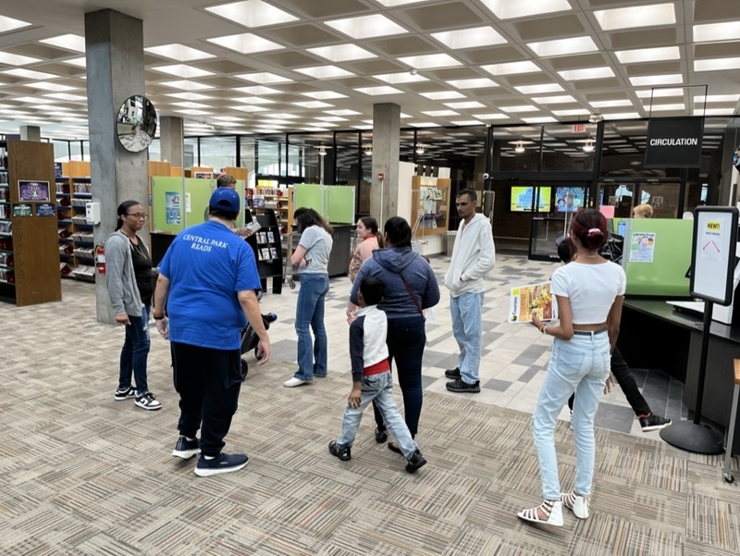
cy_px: 278
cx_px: 370
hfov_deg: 67.3
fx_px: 556
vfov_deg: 53.1
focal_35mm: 26
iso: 125
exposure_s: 1/120
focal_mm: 5.1
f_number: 1.6
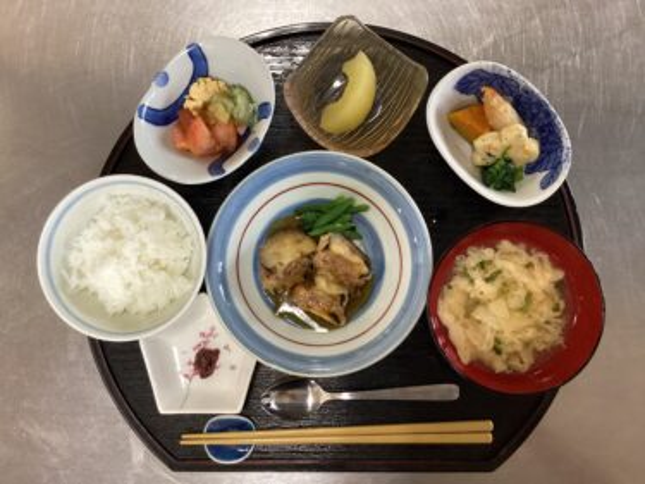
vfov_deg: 45.4
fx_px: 577
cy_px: 242
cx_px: 322
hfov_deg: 58.4
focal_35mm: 31
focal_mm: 3.3
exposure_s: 1/50
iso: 250
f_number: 2.4
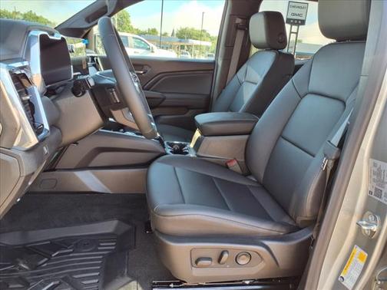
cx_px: 194
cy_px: 145
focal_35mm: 27
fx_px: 302
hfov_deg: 65.3
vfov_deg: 51.4
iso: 50
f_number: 1.9
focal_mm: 3.58
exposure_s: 1/120
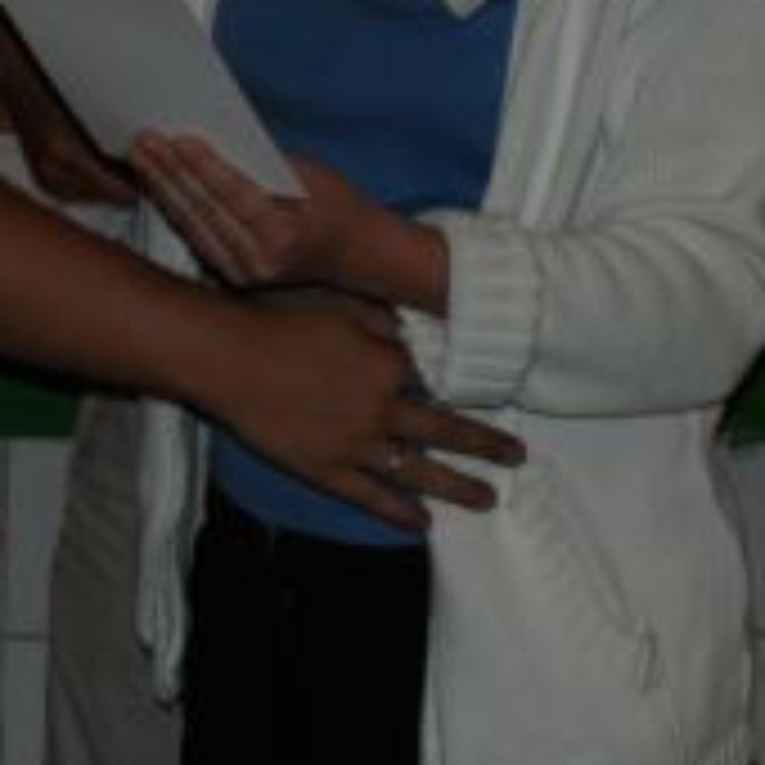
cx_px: 418
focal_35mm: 216
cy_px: -4
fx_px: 5391
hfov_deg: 8.1
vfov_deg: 8.1
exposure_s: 1/60
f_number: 5.6
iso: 400
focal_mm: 45
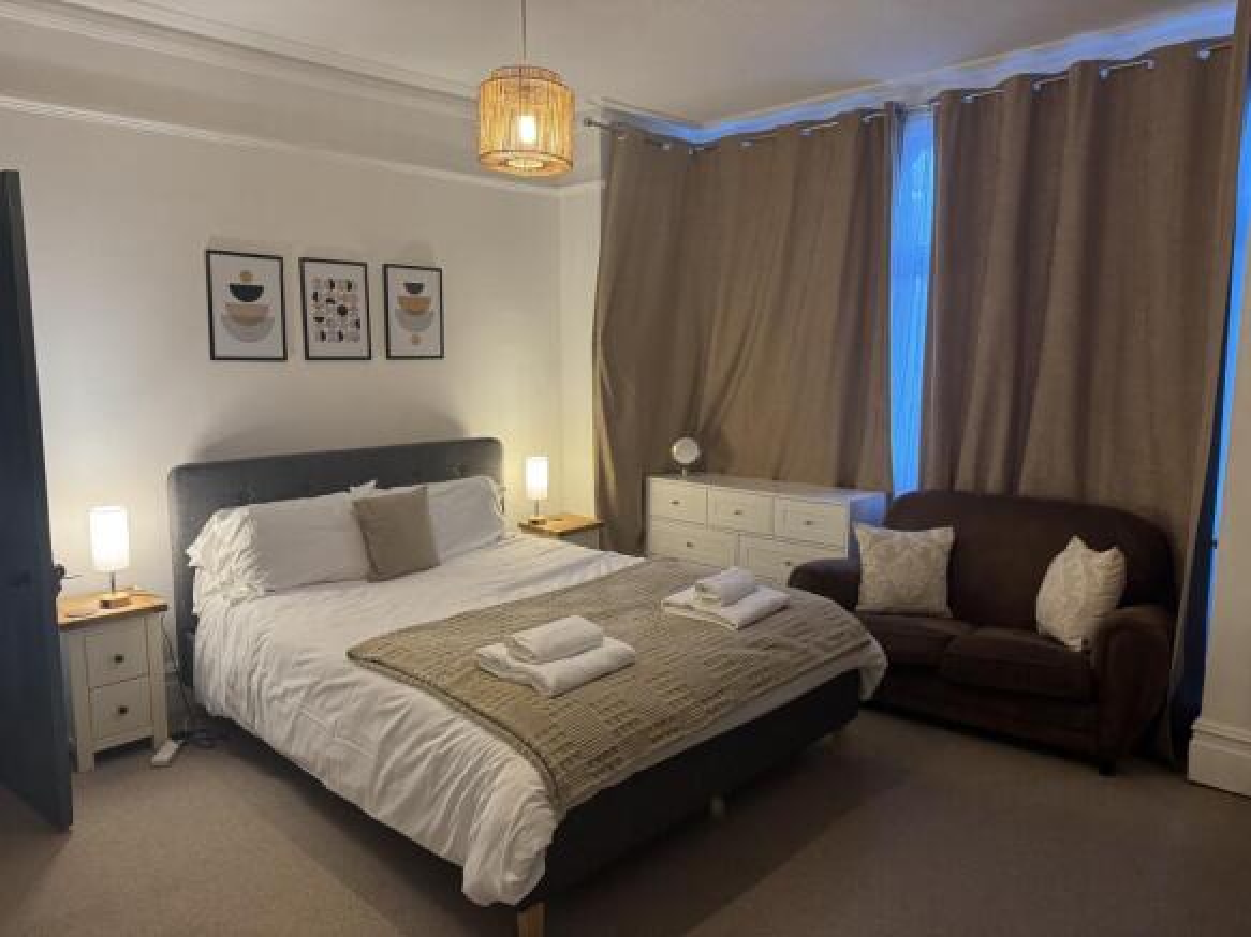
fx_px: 867
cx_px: 626
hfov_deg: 71.6
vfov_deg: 56.8
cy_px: 468
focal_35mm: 24
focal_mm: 6.76
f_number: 1.78
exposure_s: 1/50
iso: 400
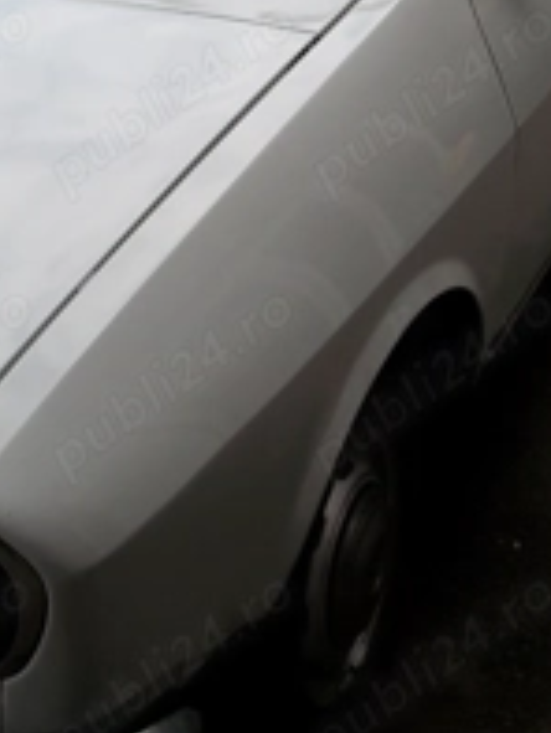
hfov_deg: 20.2
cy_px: 160
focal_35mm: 73
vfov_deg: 26.2
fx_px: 1548
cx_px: 302
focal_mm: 6.5
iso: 80
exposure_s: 1/400
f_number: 3.1
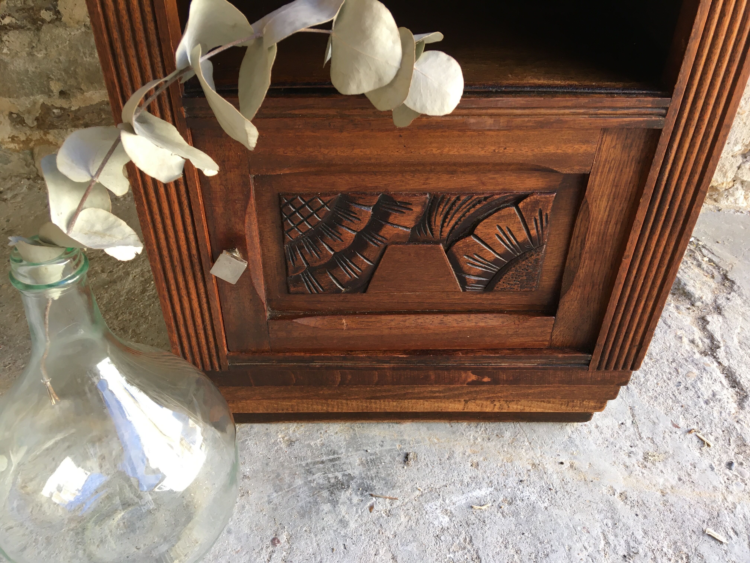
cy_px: 282
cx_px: 375
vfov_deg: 48.2
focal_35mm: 29
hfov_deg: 61.7
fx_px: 628
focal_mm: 4.15
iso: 25
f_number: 2.2
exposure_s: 1/33
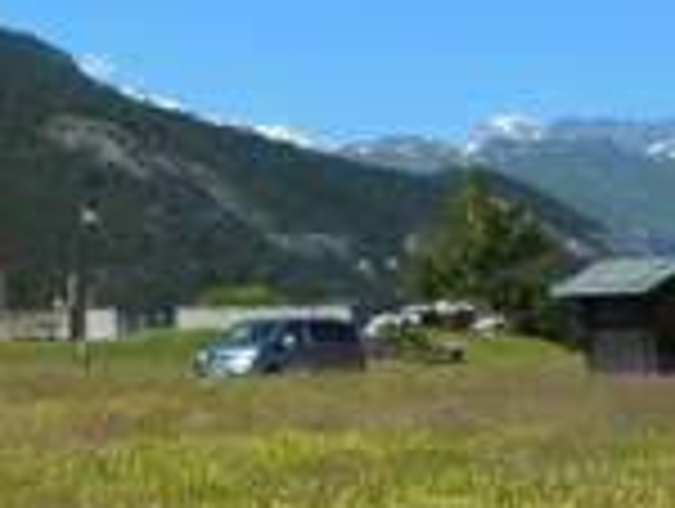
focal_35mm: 100
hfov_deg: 16.8
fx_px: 1953
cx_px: -486
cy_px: -13
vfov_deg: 14.6
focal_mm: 4.5
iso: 80
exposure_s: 1/1000
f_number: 3.7
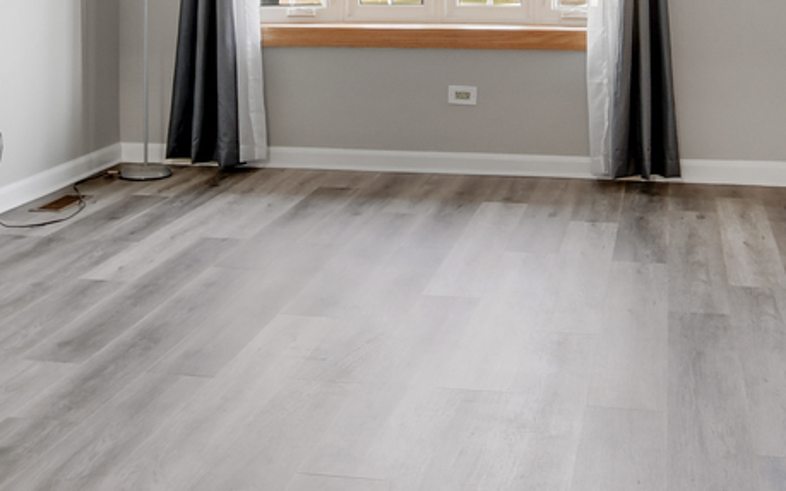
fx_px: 1157
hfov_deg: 37.5
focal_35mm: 54
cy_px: -127
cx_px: 442
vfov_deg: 21.9
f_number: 3.5
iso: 200
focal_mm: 10
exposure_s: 1/250
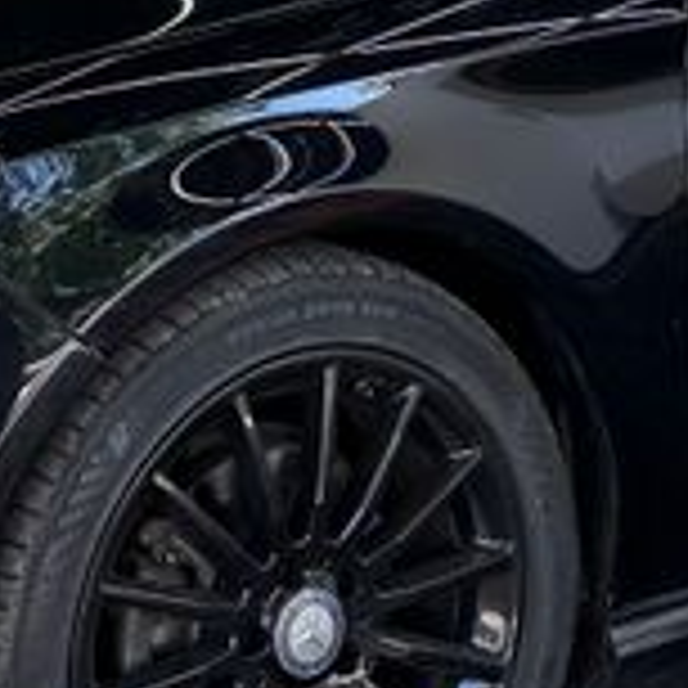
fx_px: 2518
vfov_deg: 15.2
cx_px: 432
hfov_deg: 15.5
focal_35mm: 112
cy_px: -40
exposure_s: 1/244
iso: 64
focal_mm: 6.76
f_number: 1.78
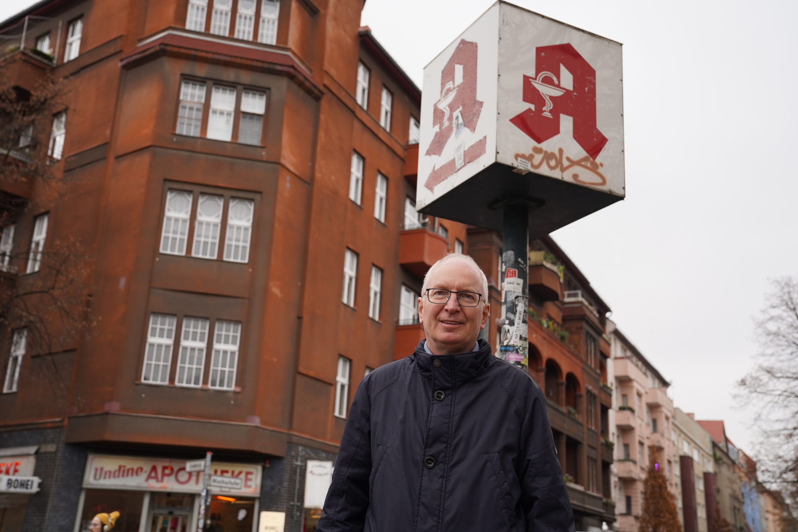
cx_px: 399
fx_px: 887
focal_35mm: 40
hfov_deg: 48.5
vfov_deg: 33.4
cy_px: 266
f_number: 5
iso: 250
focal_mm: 40
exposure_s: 1/160
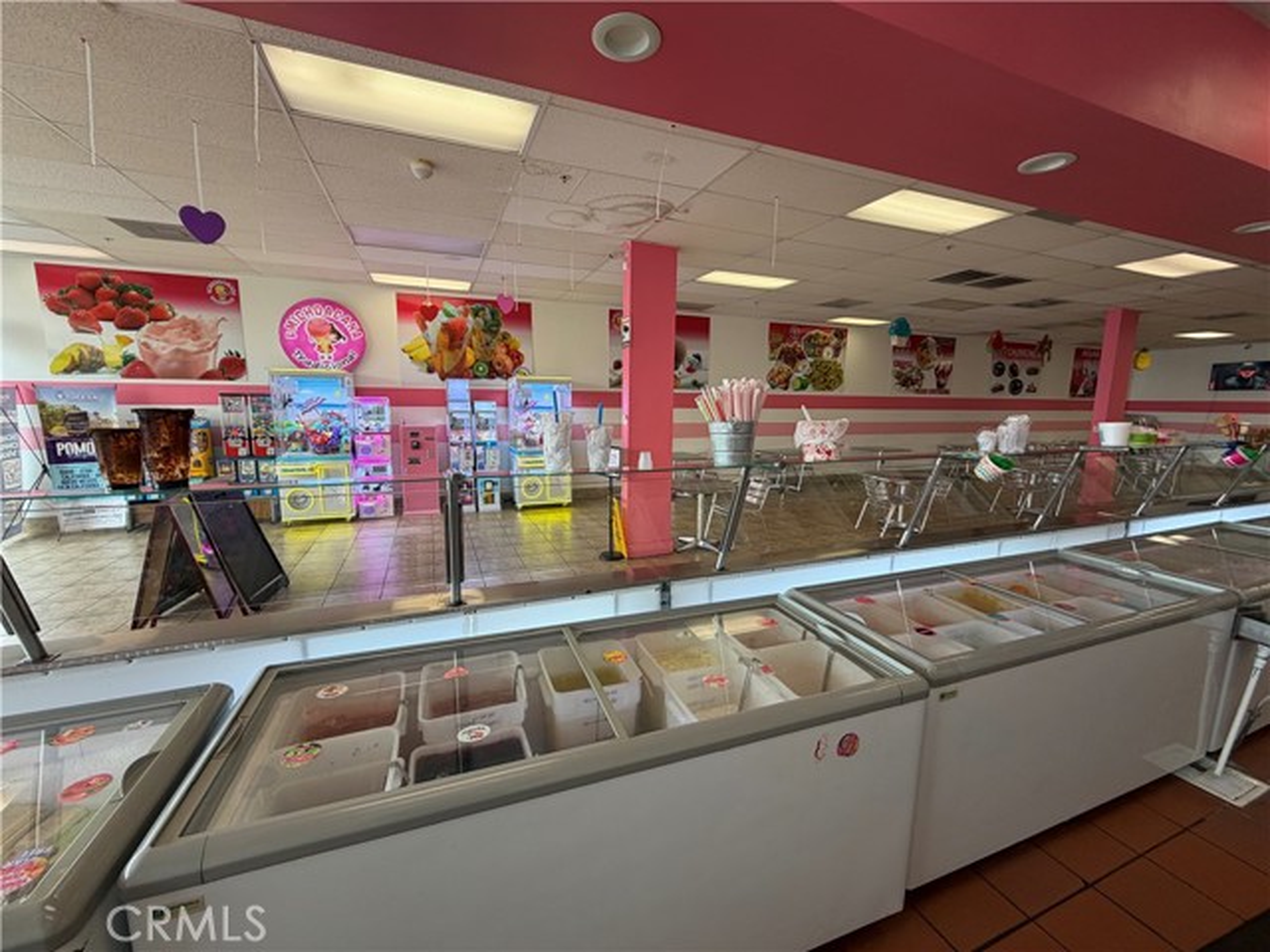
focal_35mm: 14
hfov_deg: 102.1
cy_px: 476
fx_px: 514
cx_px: 635
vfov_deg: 85.7
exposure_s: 1/120
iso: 100
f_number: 2.2
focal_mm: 2.22
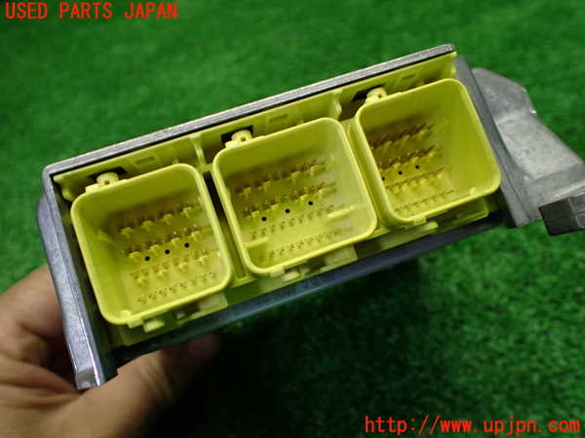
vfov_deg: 46.8
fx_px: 507
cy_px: 219
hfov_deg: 60.0
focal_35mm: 30
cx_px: 292
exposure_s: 1/125
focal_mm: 5.4
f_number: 2.3
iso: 250
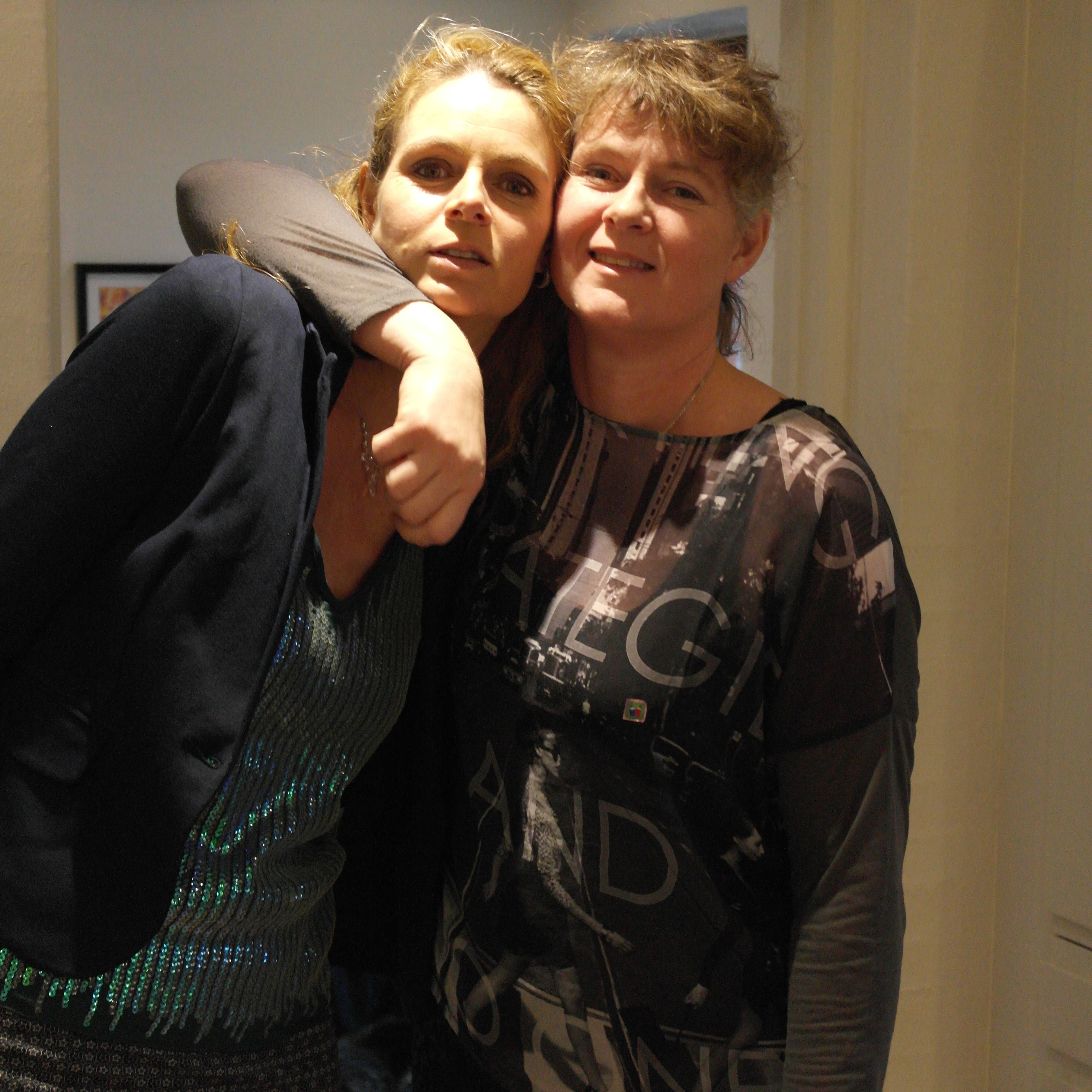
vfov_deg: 27.3
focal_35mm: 63
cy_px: 562
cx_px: 550
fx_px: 2248
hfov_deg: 27.3
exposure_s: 1/25
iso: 1600
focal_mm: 32
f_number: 4.5
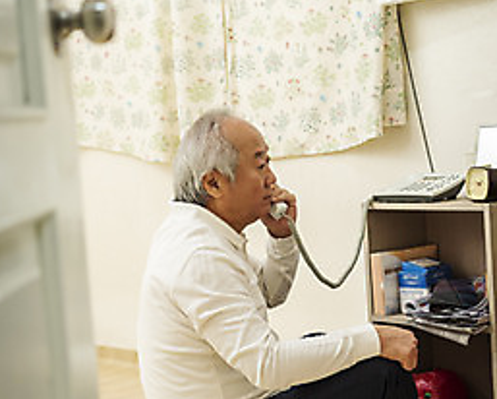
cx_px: 250
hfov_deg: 25.0
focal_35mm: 76
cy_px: 182
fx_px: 1119
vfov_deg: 20.2
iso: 320
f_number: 2.8
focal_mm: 52
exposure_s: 1/125
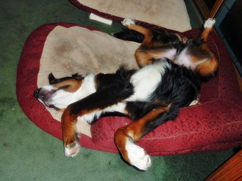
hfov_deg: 54.0
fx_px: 238
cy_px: 90
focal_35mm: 34
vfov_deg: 41.8
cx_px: 121
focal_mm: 4.7
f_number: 3.4
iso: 100
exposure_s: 1/30
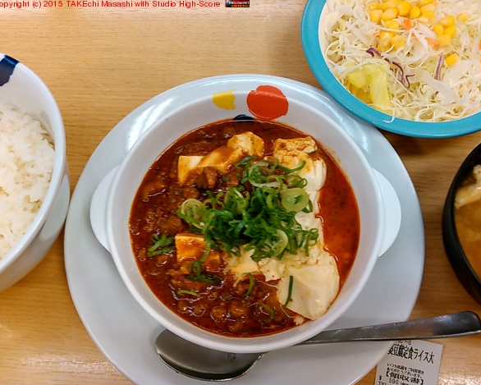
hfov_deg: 55.6
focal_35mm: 32
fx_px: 456
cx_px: 250
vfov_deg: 45.8
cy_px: 195
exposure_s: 1/34.6
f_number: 2.4
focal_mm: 4
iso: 100
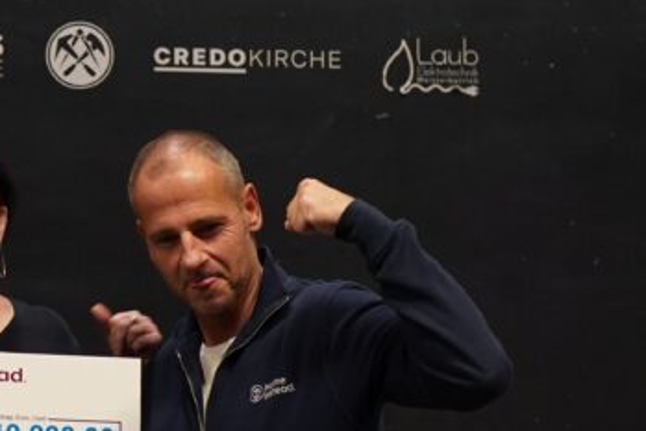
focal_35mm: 88
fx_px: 1580
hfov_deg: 21.6
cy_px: 221
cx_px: -104
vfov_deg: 15.5
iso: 640
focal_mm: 16
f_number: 2
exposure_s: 1/100
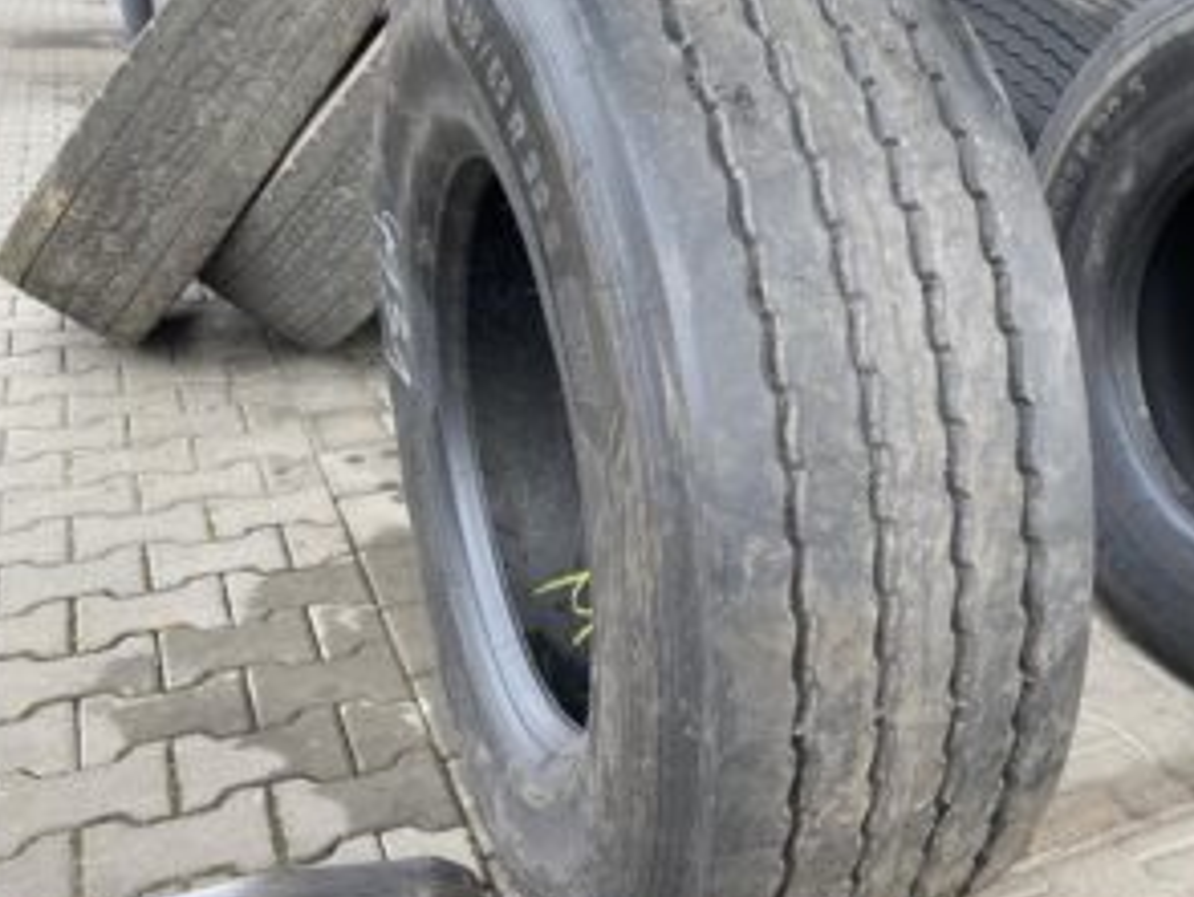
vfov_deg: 37.8
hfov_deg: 48.0
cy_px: 444
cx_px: 816
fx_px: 1312
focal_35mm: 38
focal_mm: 4.25
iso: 32
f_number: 1.8
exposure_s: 1/226
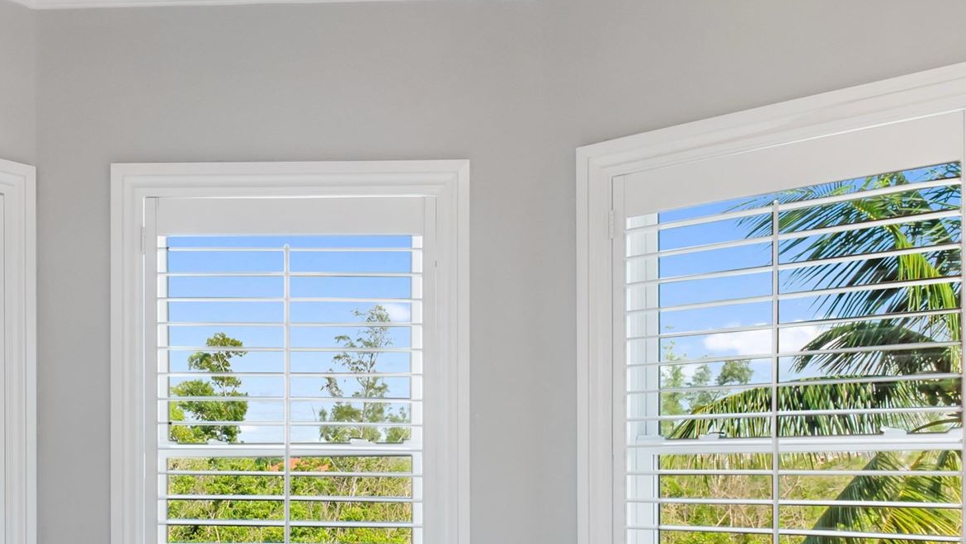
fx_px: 1025
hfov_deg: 49.1
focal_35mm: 40
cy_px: 491
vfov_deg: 28.5
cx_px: 279
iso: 200
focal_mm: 7
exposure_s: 1/6
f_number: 7.1
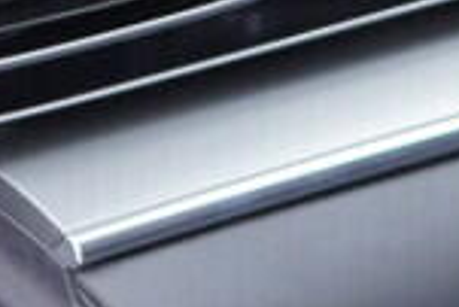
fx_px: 3114
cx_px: 1277
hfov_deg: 7.6
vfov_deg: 5.6
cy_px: -59
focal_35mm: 244
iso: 125
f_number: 2.8
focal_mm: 24
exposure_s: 1/40
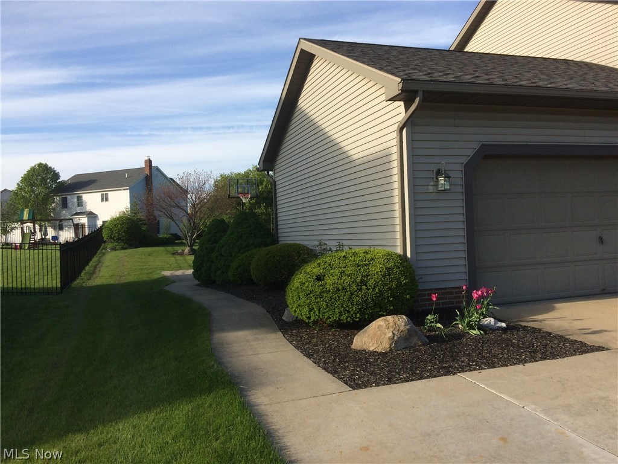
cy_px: 232
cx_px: 309
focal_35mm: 29
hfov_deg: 61.7
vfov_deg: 48.2
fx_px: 518
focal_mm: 4.15
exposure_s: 1/1520
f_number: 2.2
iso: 32
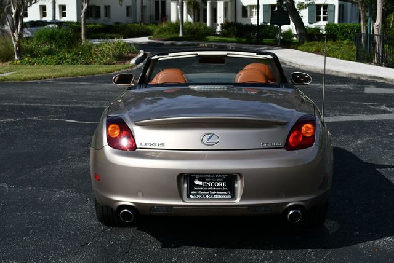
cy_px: 132
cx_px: 197
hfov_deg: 29.6
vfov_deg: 20.1
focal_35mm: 68
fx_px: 745
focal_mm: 34
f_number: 10
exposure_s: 1/400
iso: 100
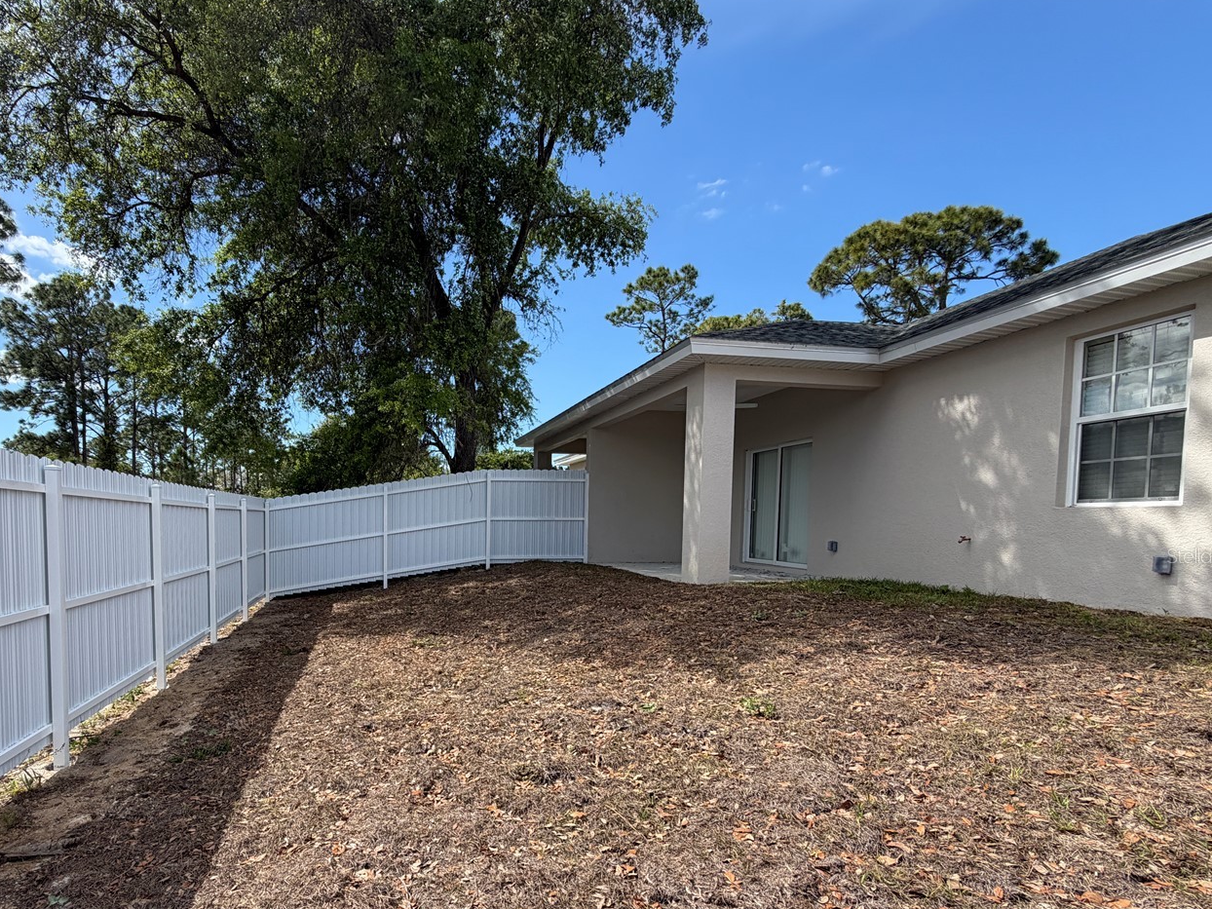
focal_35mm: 18
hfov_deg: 86.6
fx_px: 630
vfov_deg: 70.7
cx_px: 479
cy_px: 555
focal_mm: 2.22
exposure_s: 1/770
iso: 32
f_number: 2.2
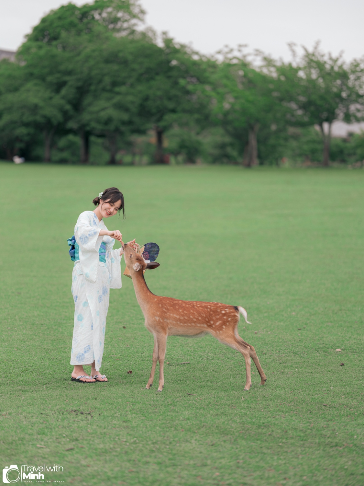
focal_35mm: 87
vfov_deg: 22.5
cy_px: 243
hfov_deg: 17.0
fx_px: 1220
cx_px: 182
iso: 200
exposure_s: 1/2000
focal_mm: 110
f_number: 2
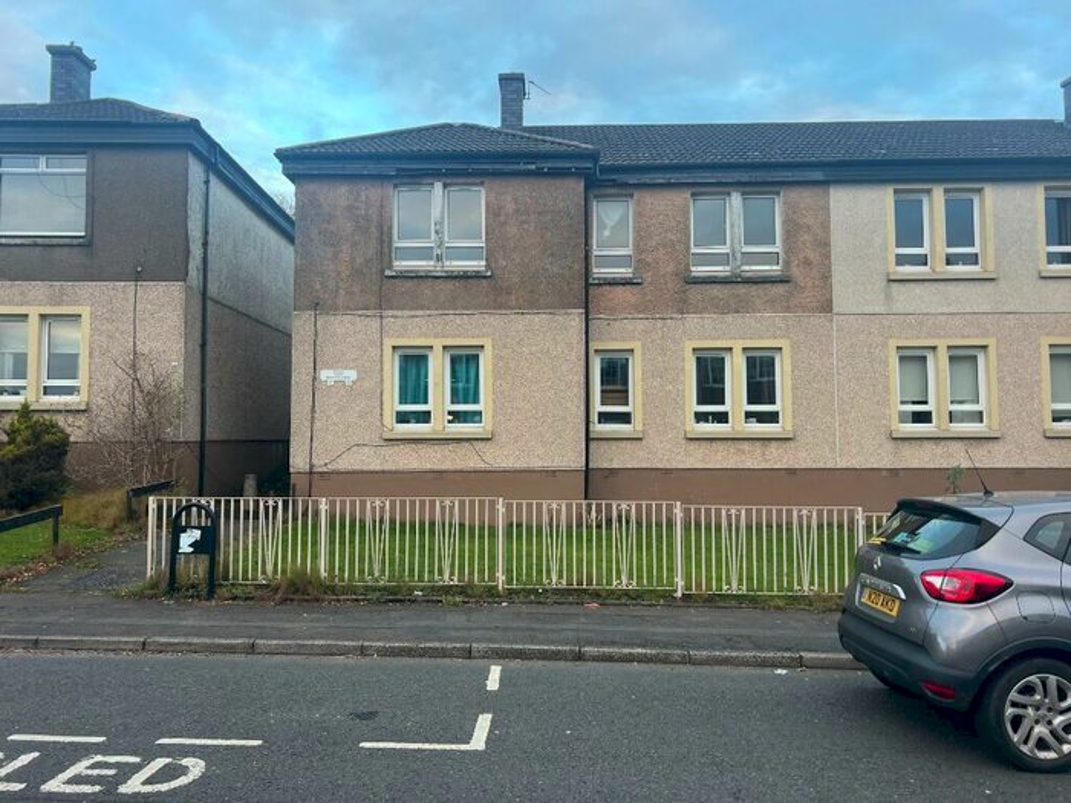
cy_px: 402
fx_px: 804
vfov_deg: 53.1
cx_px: 536
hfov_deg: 67.3
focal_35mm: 26
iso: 40
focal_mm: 5.7
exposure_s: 1/121
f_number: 1.5
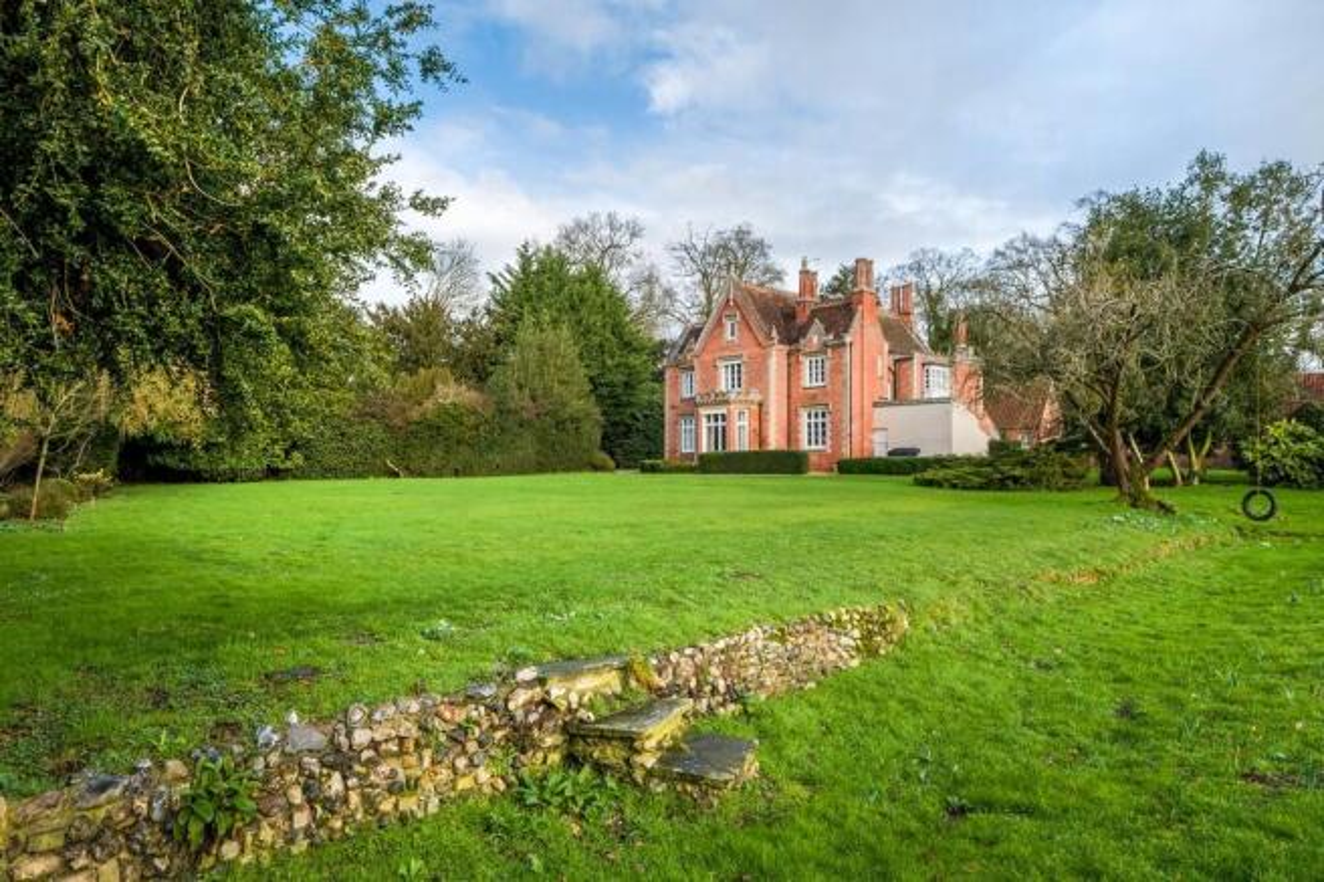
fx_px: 735
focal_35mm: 20
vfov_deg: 61.9
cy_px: 441
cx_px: 662
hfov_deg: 84.0
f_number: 8
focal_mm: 13.6
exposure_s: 1/640
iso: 160
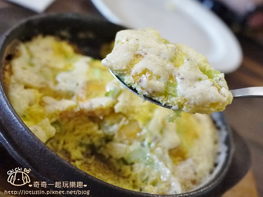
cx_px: 132
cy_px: 98
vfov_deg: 49.7
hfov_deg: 63.4
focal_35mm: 28
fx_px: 213
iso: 800
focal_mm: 14
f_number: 2.5
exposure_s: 1/50
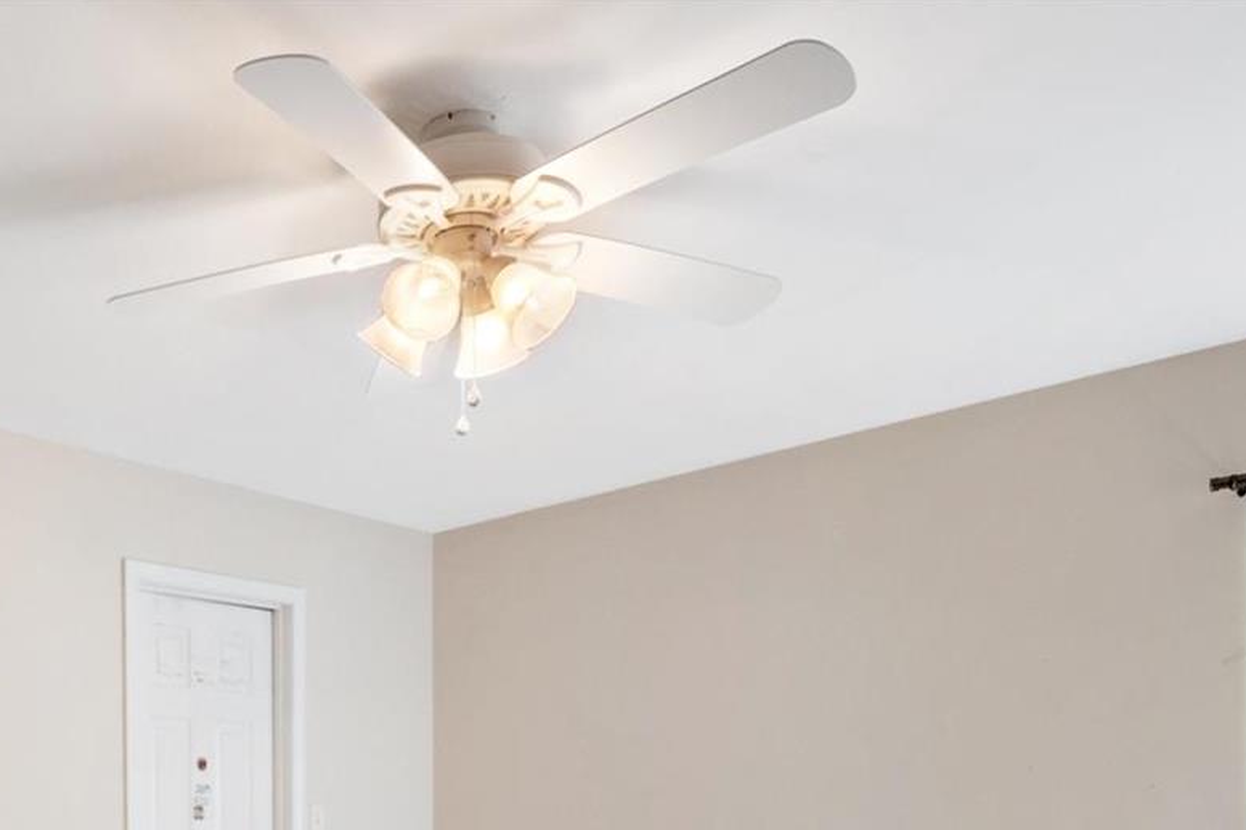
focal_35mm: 33
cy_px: 851
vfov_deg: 35.6
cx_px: 191
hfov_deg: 52.2
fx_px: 1142
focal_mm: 8
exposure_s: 1/80
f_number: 8
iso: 400
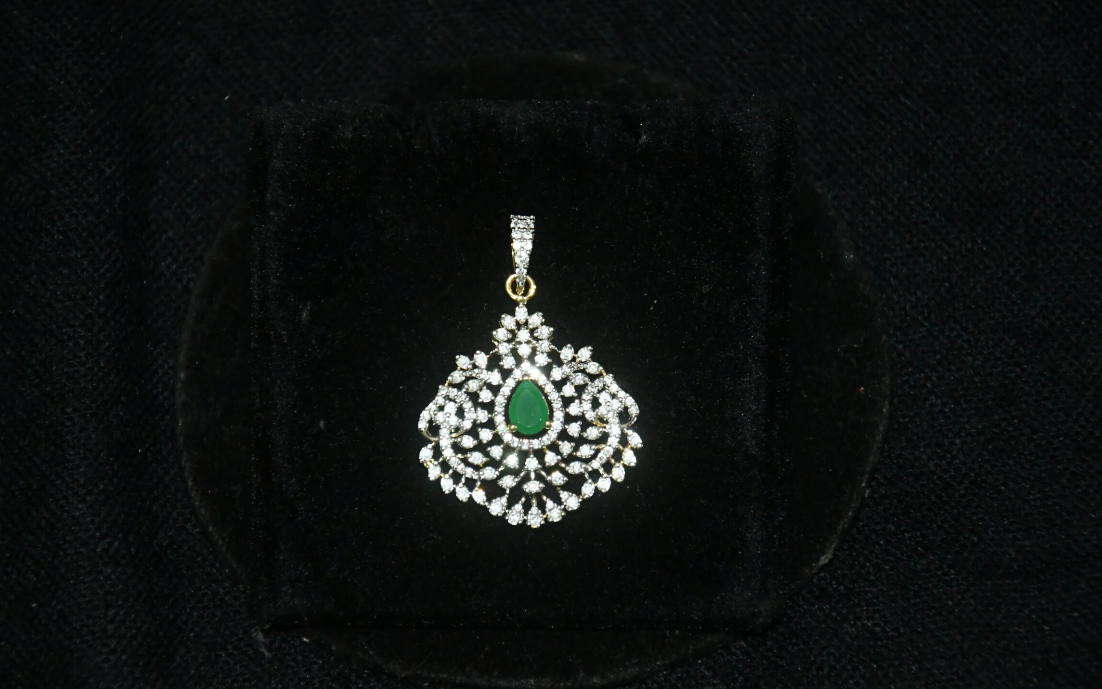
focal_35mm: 179
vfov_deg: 7.3
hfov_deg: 11.7
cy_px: 390
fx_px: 5375
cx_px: 530
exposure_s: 1/60
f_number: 5.6
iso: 6400
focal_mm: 105
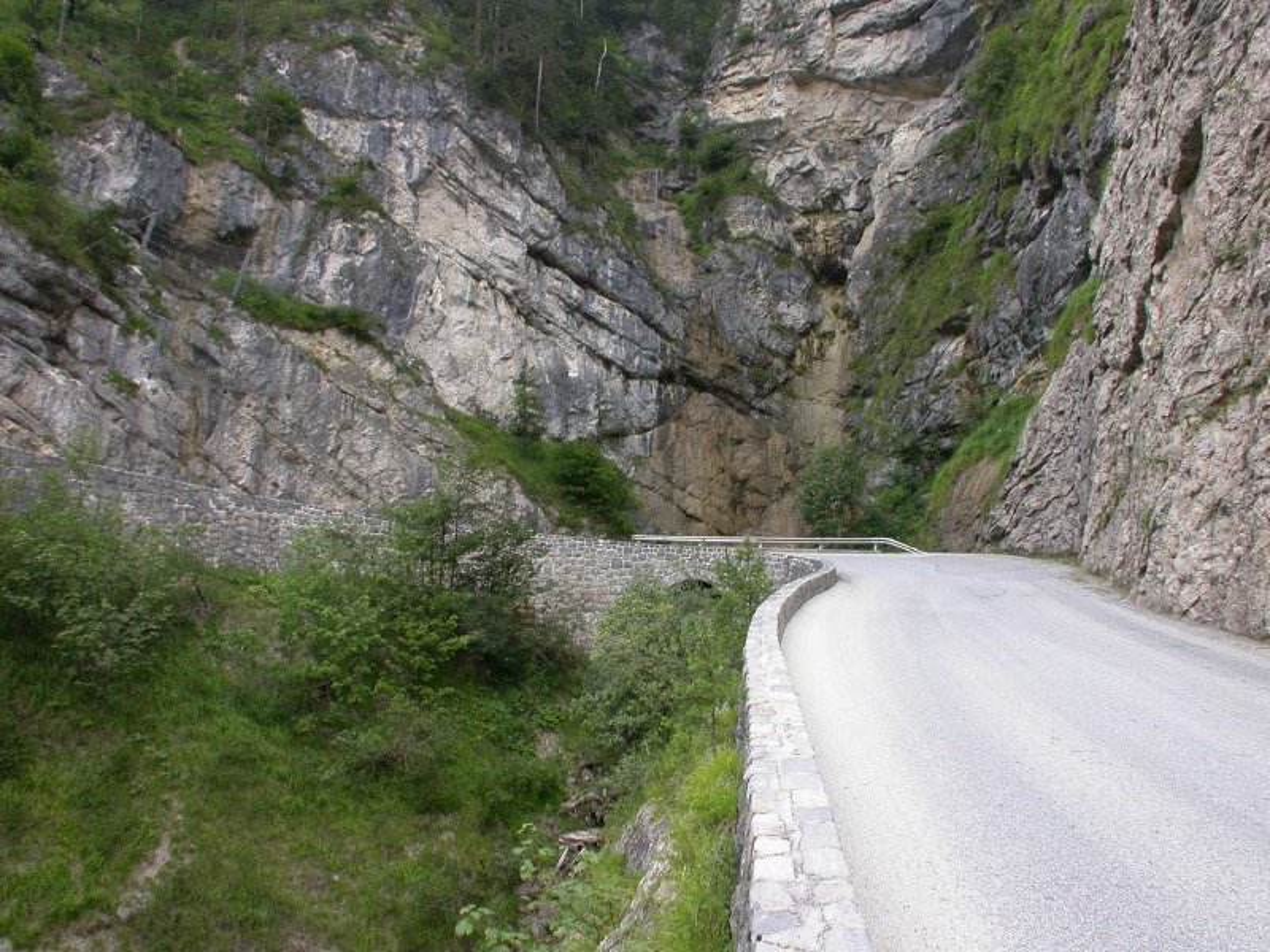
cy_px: 476
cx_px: 635
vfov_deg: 37.7
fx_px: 1394
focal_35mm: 38
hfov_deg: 49.0
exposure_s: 1/86.8
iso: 100
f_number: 3.7
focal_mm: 7.85
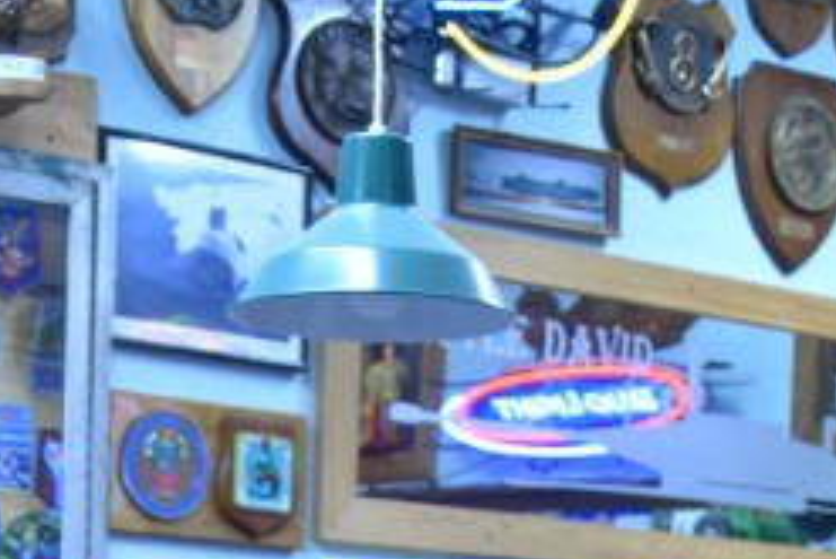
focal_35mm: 126
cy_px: 1179
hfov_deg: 16.1
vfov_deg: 10.0
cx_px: 152
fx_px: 2928
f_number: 4
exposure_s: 1/60
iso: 720
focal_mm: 18
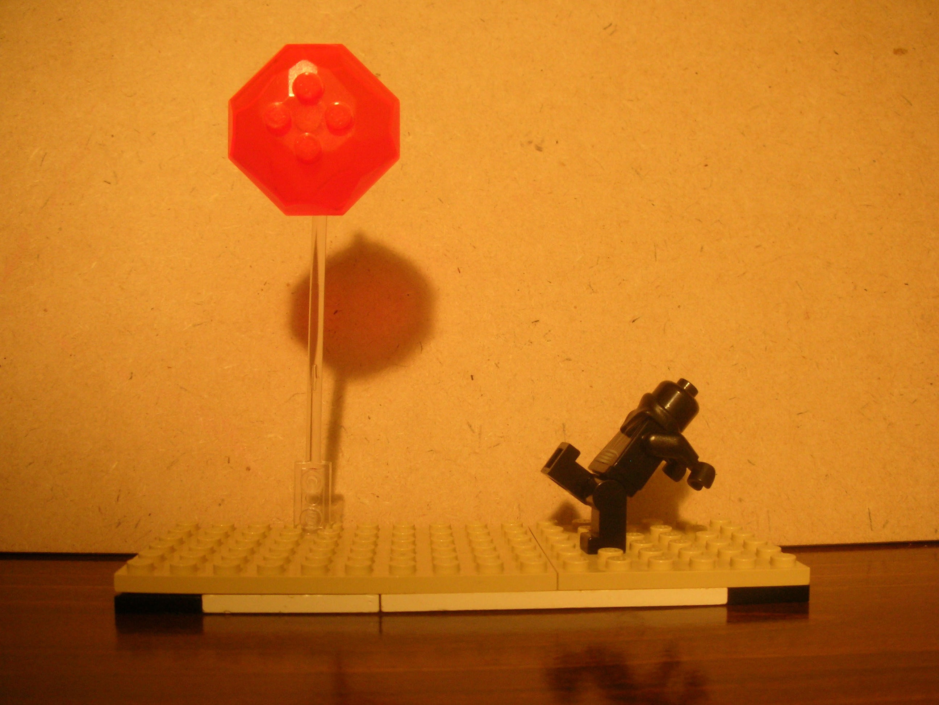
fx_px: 949
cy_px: 352
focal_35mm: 35
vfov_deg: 40.7
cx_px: 470
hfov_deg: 52.6
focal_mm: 5.8
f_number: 3
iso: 129
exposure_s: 1/3.9
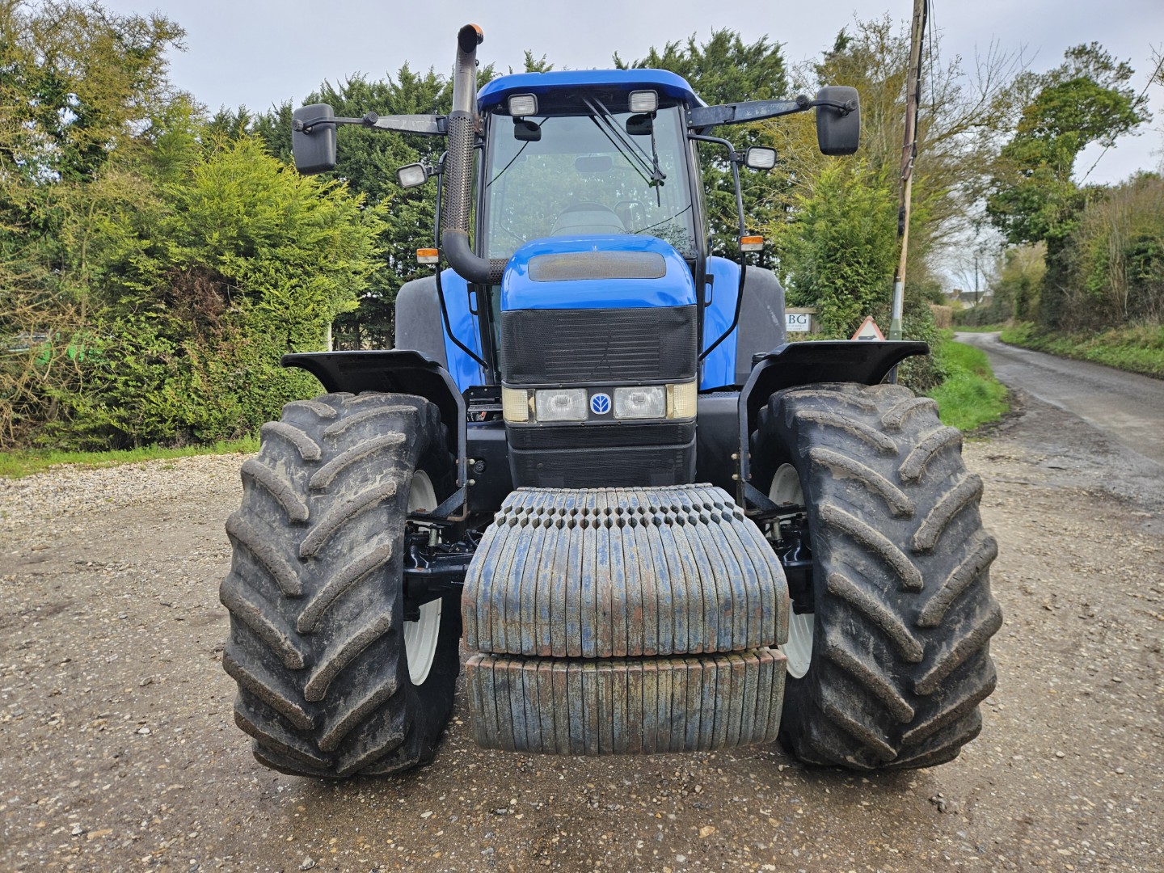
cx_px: 582
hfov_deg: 73.9
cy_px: 436
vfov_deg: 58.9
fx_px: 773
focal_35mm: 23
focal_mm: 5.4
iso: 80
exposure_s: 1/719
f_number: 1.8
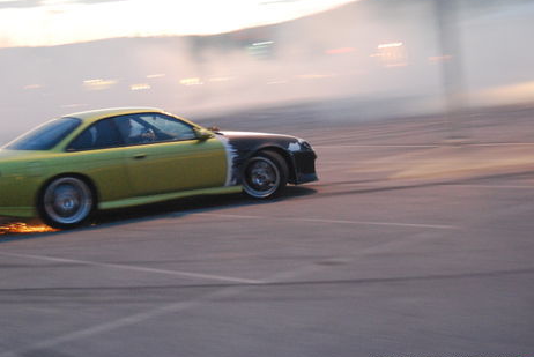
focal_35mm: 79
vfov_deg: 17.3
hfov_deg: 25.6
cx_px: 202
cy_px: 128
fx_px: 1173
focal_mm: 38
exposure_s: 1/25
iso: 1600
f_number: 5
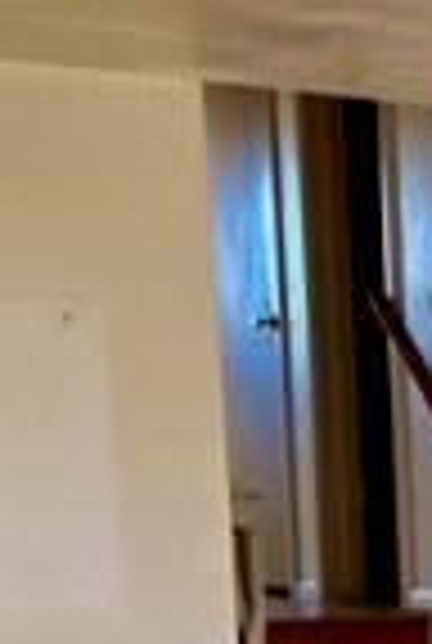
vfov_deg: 15.1
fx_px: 2329
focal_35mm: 130
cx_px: 1431
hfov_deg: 8.4
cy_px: 824
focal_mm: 3.99
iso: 64
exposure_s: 1/60
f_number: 1.8
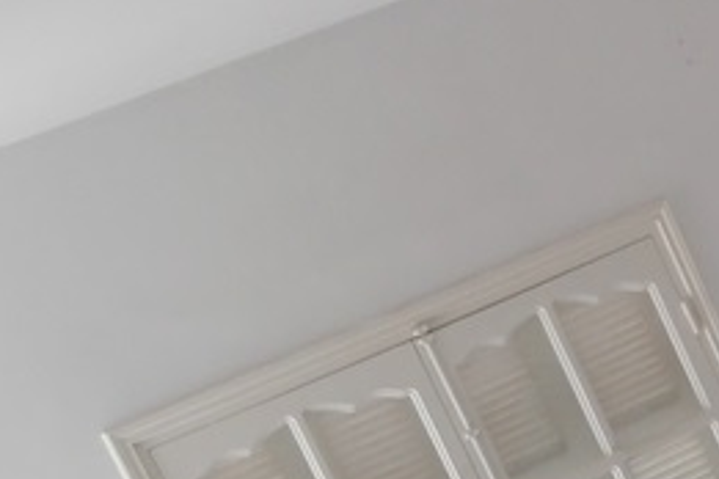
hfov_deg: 17.7
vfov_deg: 11.8
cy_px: 774
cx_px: 862
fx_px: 2197
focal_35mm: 110
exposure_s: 1/199
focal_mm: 3.68
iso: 100
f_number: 2
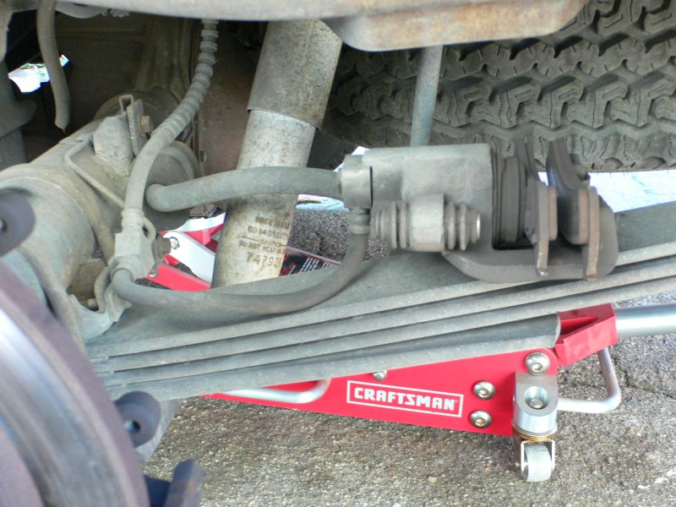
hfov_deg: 54.0
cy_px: 254
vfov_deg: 41.8
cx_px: 338
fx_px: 664
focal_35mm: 34
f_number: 2.8
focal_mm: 6.3
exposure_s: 1/20
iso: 200
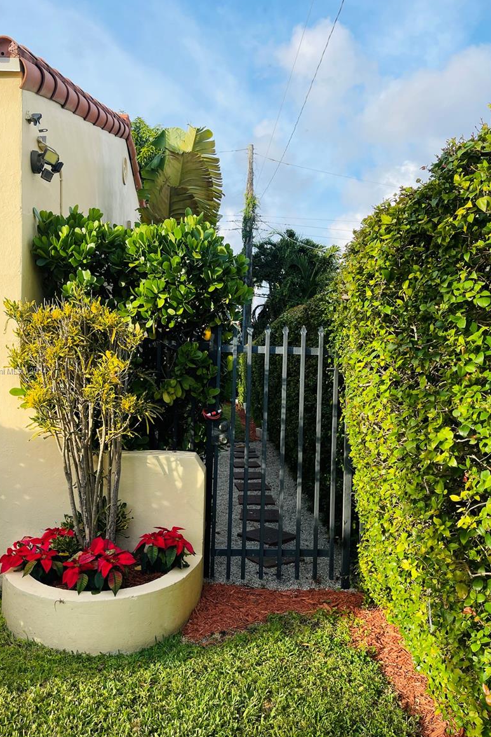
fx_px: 573
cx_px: 217
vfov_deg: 65.5
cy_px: 371
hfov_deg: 46.3
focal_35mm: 28
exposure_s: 1/1553
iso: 32
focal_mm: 5.1
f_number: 1.6
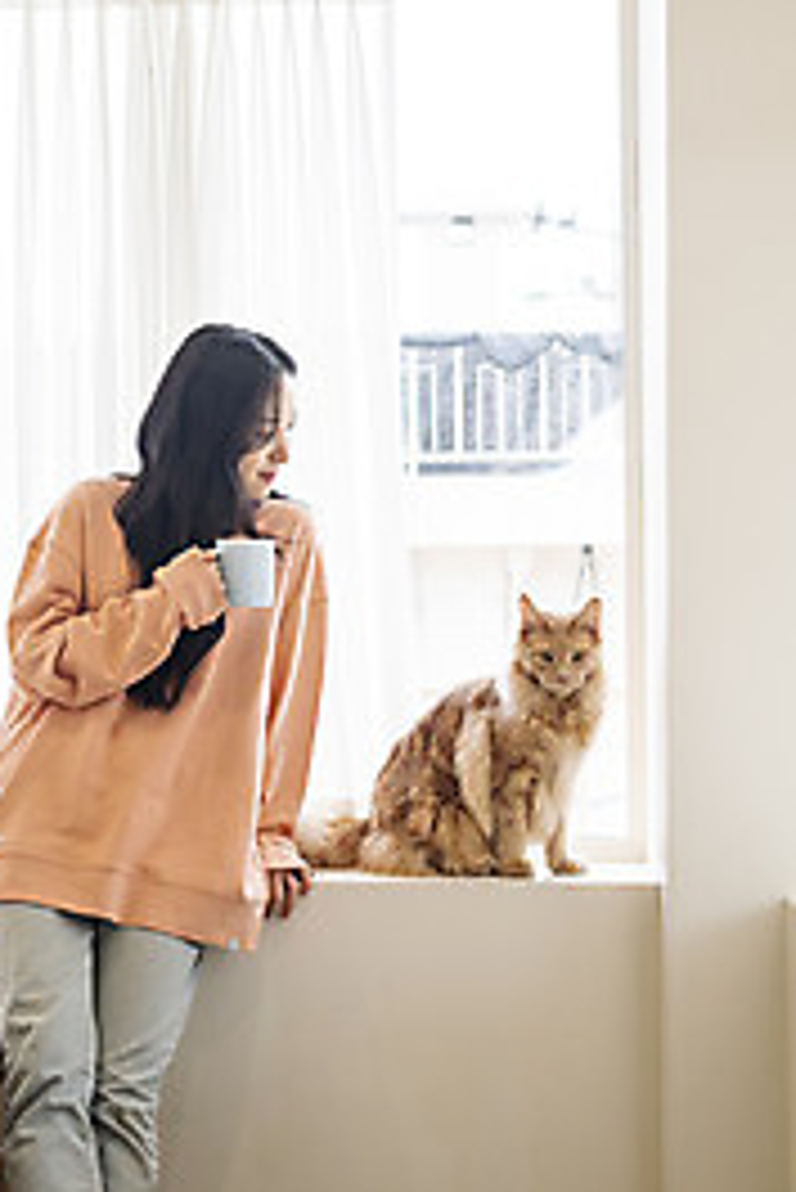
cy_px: 463
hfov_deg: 20.0
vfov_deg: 29.5
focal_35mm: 68
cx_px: 245
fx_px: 2252
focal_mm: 30
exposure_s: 1/500
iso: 250
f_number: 2.5
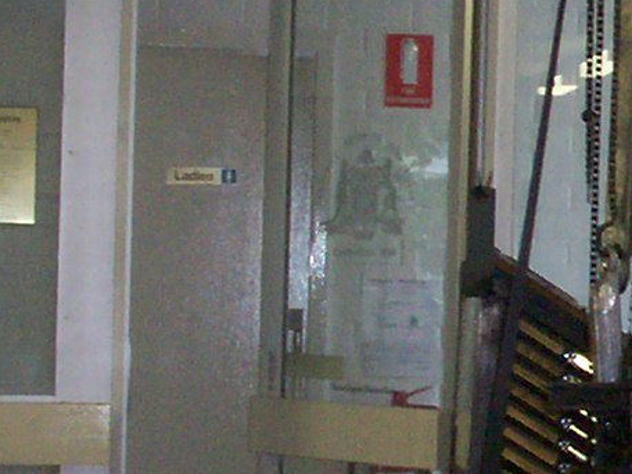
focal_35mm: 182
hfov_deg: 10.2
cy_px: 213
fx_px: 3323
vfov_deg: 8.2
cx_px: 1185
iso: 140
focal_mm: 5.9
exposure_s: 1/22.6
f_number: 4.5
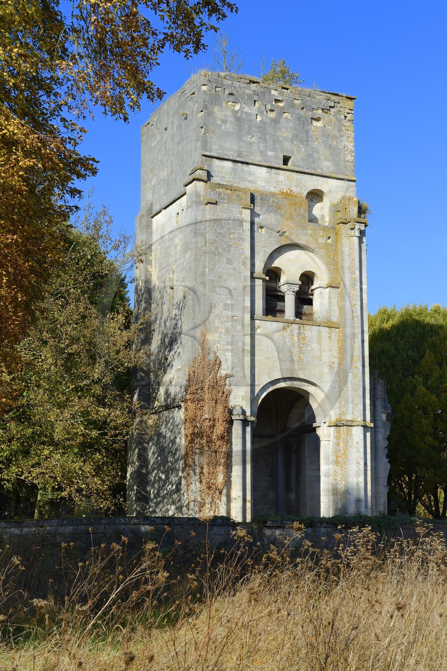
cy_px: 336
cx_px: 224
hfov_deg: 24.2
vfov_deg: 35.6
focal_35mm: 56
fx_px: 1043
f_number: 10
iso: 250
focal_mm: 56
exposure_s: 1/250
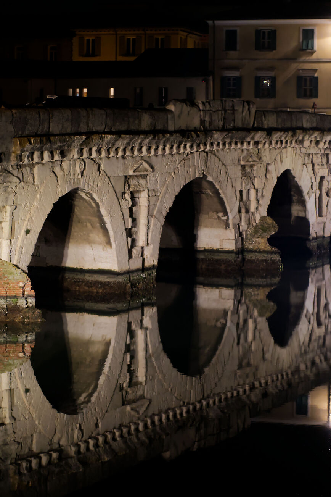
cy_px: 241
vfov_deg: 15.9
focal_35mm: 129
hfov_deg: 10.6
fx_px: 1779
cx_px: 128
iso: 3200
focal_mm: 70
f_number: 2.8
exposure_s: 1/80
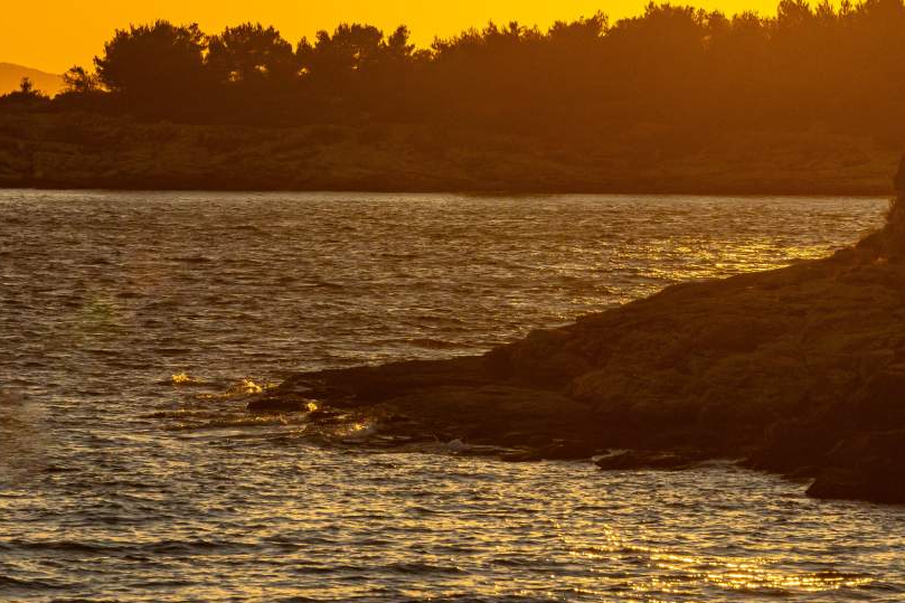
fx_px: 8947
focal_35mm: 356
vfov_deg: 3.9
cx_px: 315
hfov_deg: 5.8
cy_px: 89
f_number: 6.3
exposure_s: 1/6400
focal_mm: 150
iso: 640
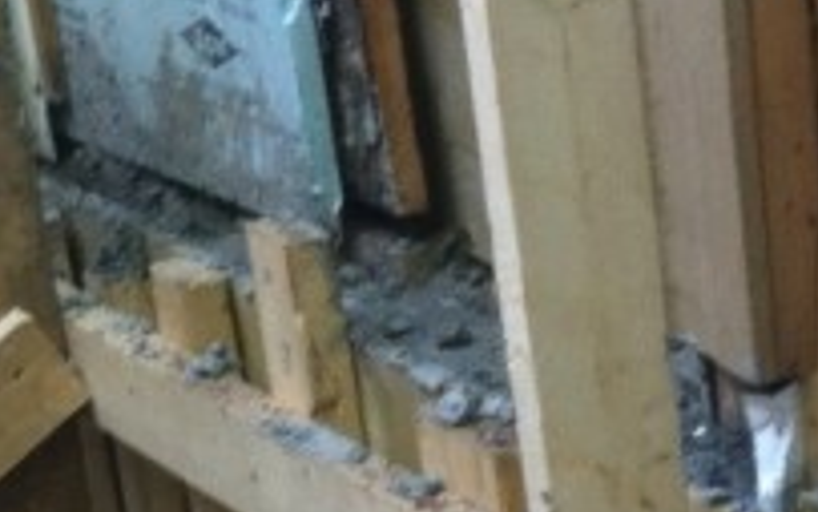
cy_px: 1161
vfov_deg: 6.7
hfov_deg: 11.1
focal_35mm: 187
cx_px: 766
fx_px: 4170
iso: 80
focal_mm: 3.85
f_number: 2.8
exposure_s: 1/17
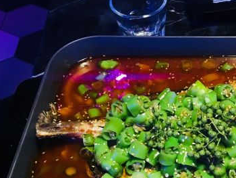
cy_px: 160
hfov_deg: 31.6
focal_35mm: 58
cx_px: 212
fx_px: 396
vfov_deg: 24.5
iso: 250
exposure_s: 1/25
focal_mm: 4.15
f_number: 2.2
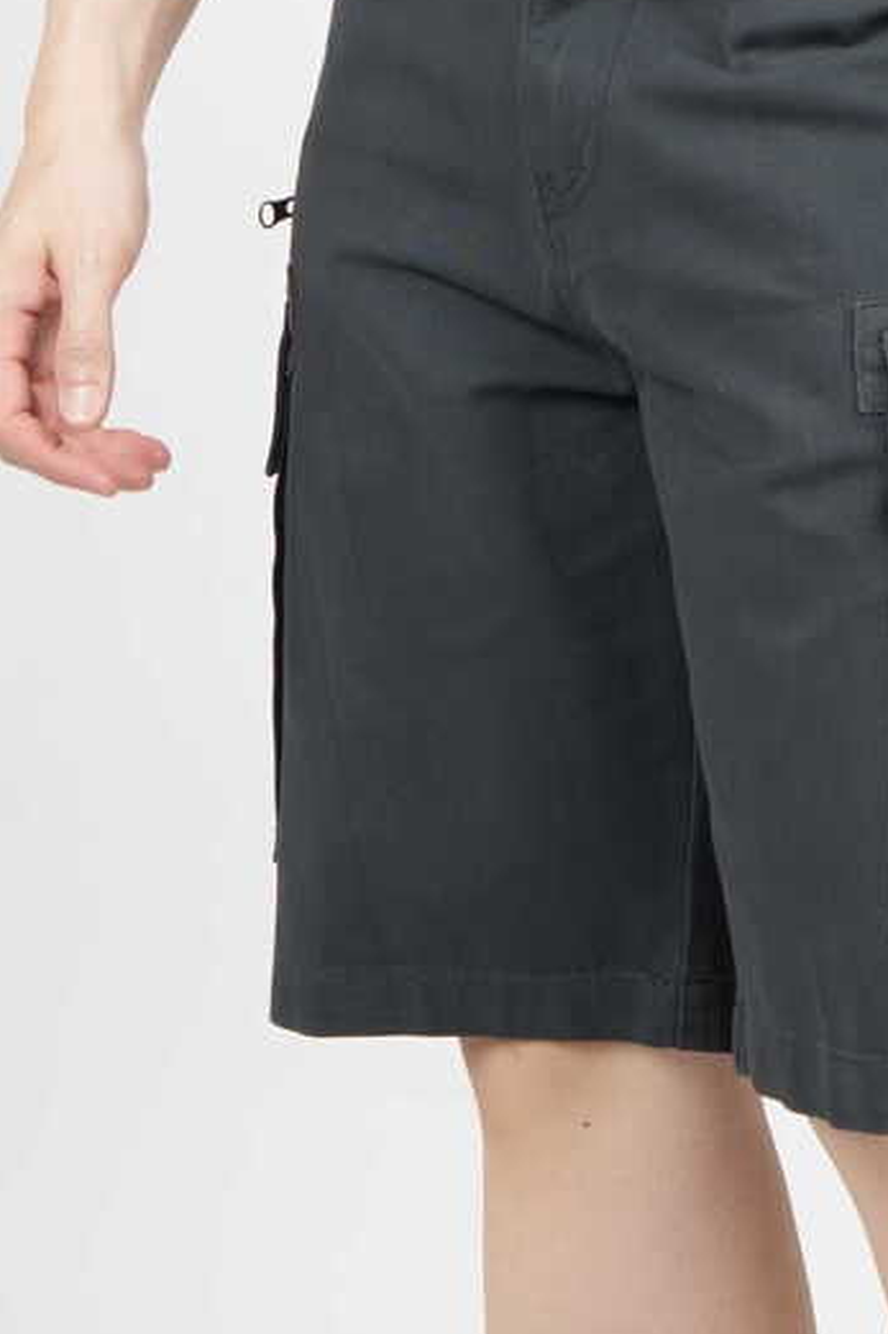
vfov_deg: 11.7
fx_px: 6479
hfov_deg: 7.8
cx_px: 734
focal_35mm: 175
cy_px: 166
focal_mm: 38
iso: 125
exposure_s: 1/160
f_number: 9
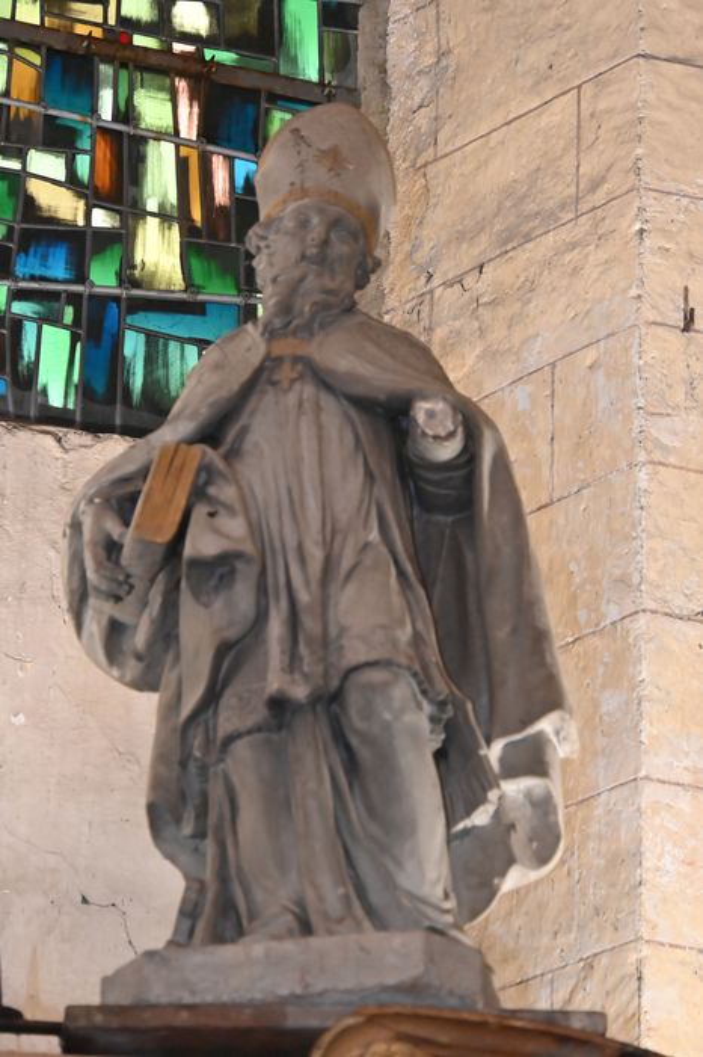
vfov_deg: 12.1
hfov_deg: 8.1
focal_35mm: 170
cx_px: 352
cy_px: 528
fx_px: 4984
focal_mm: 170
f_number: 6.3
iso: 11400
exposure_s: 1/200
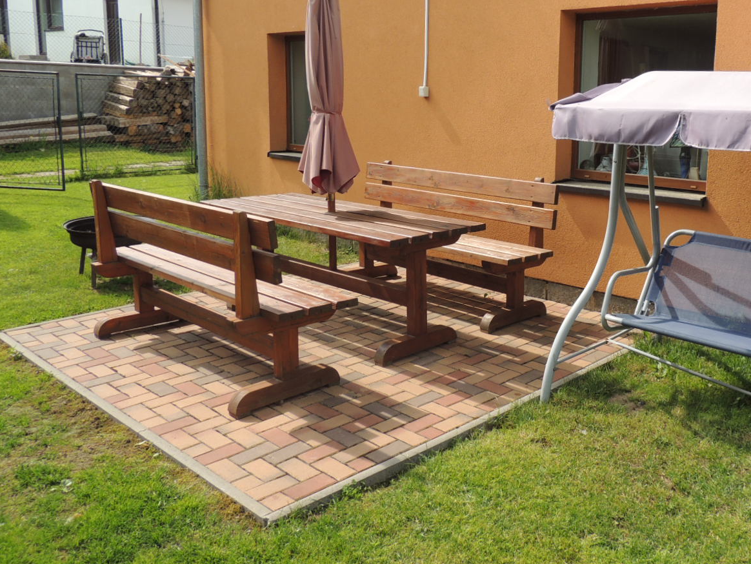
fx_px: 716
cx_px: 503
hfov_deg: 54.2
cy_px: 222
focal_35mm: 33
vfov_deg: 42.7
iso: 100
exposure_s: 1/400
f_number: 3
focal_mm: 4.3
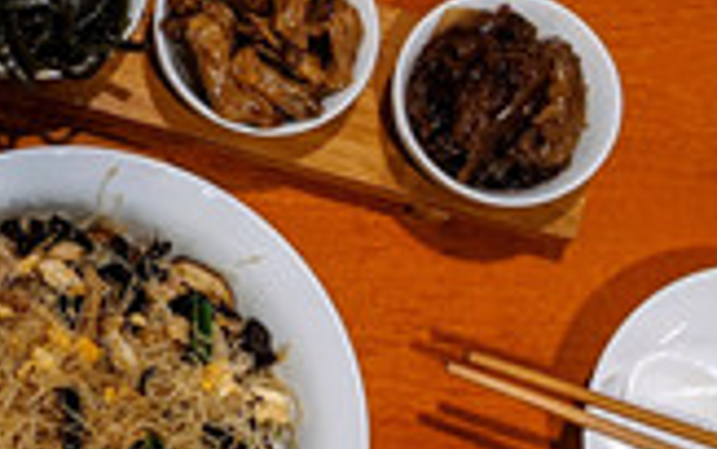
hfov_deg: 16.1
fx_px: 2228
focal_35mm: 114
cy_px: 482
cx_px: -484
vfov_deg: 11.3
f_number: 1.73
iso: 113
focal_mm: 4.38
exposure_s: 1/24
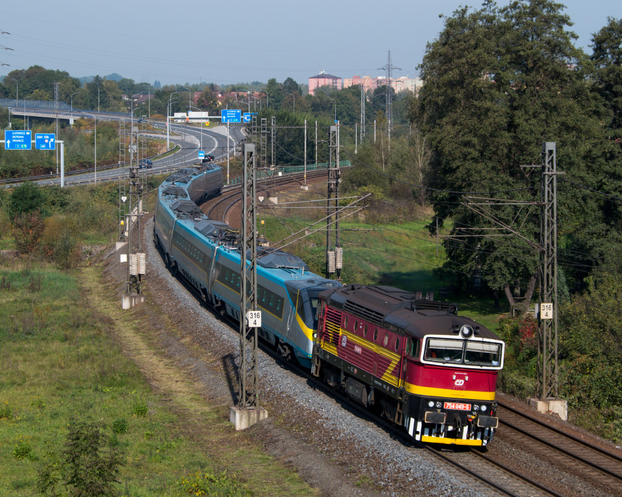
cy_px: 249
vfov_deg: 14.4
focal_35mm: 107
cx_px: 272
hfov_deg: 17.9
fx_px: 1970
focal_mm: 62.5
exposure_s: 1/500
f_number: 8
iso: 200
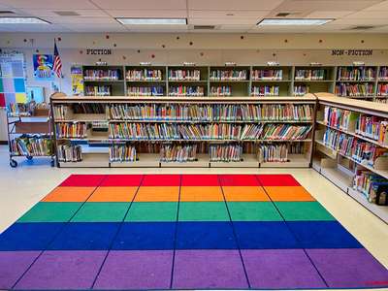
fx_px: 291
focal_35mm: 26
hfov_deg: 67.3
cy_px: 146
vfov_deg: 53.1
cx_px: 194
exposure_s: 1/60
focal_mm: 4.25
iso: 100
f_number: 1.8
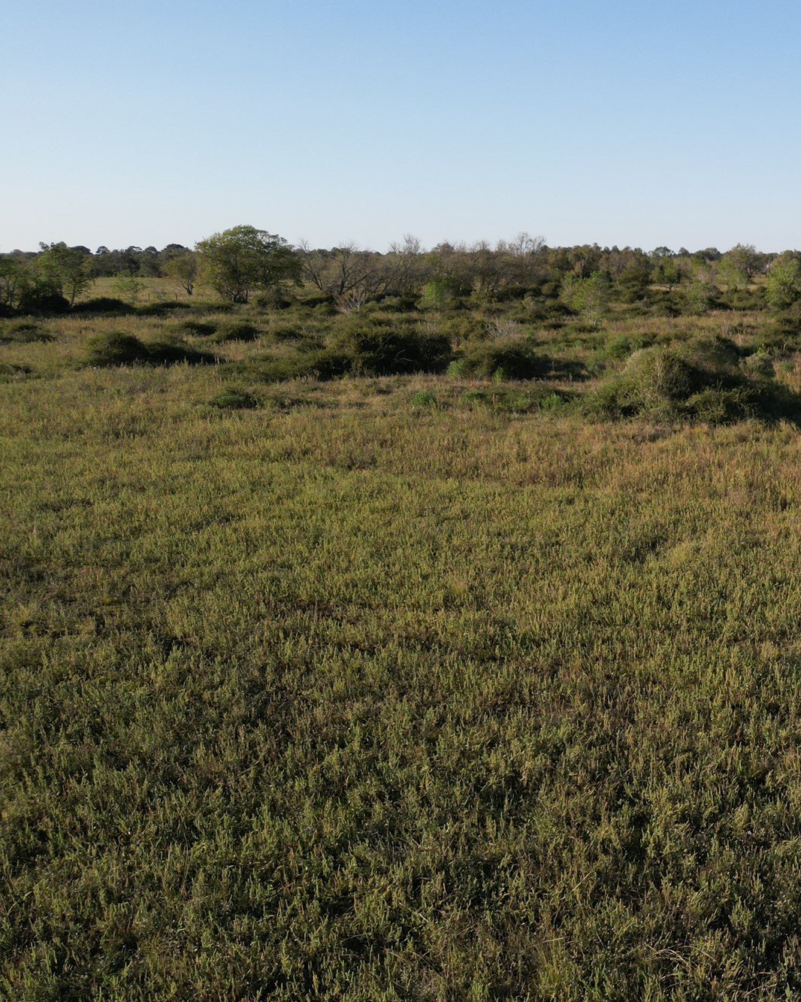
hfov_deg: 37.7
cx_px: 758
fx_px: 1067
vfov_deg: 50.2
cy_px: 437
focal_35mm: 36
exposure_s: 1/2000
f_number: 1.7
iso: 120
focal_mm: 6.72
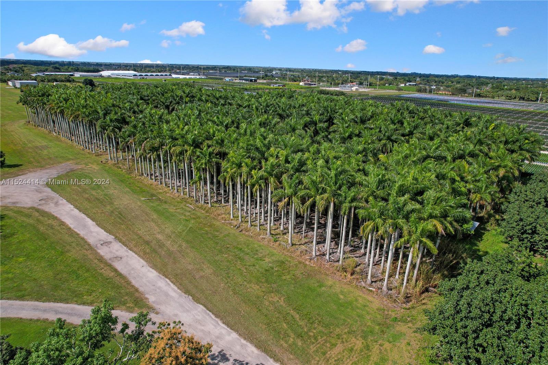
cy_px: 182
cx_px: 274
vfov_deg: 57.2
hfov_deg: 78.6
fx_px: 335
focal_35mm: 22
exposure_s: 1/3000
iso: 100
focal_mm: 8.38
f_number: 2.8
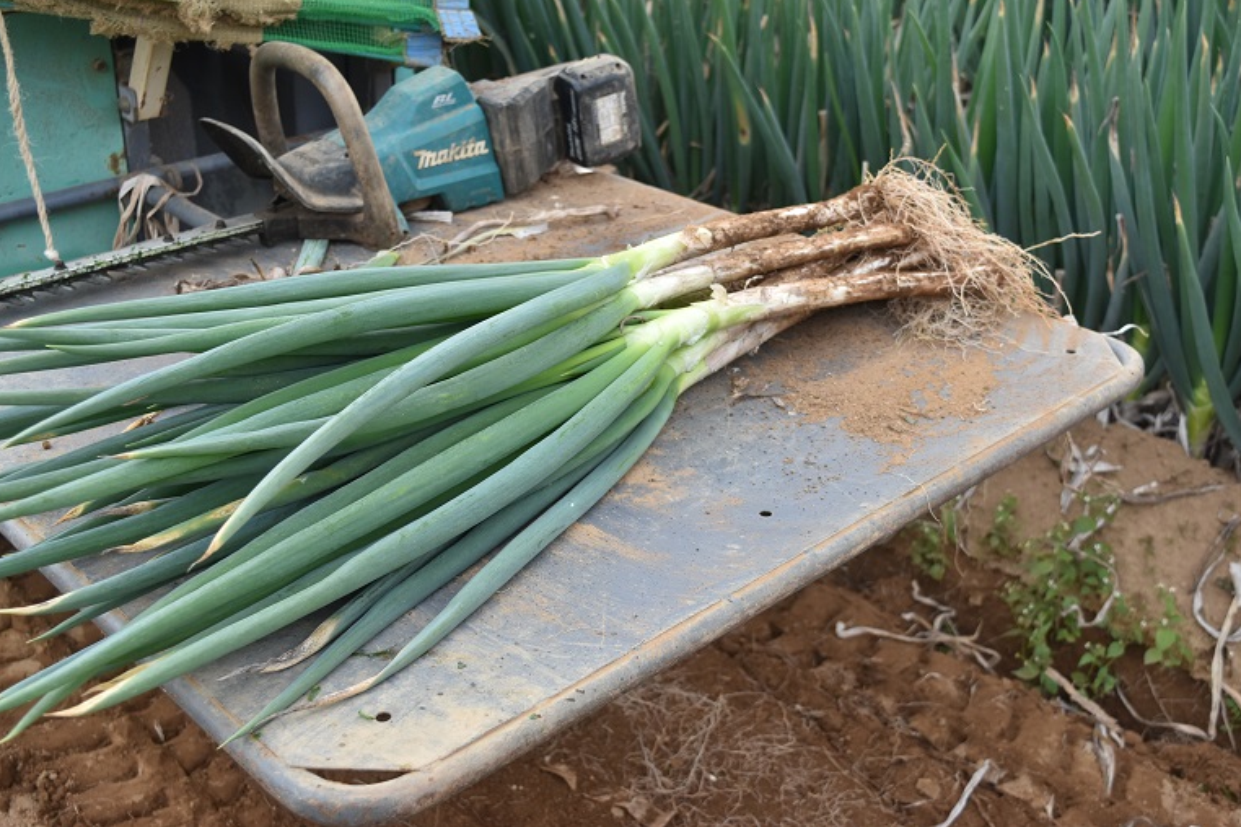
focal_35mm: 43
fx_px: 1466
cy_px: 398
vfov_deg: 31.5
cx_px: 619
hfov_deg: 45.9
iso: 400
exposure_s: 1/100
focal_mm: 27
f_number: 5.6
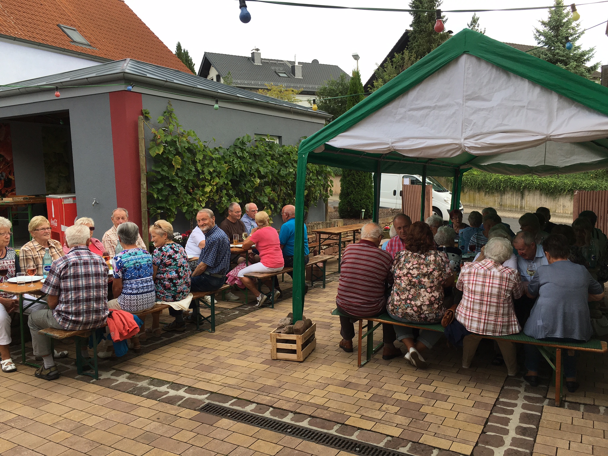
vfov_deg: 48.2
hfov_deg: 61.7
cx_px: 304
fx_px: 509
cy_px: 228
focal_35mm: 29
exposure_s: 1/339
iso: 25
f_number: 2.2
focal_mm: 4.15
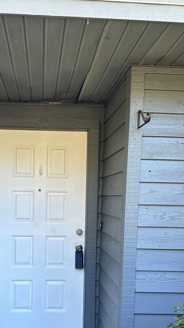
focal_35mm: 37
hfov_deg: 31.6
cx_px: 54
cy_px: 217
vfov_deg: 53.0
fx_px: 321
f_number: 1.78
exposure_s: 1/169
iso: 64
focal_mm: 6.86
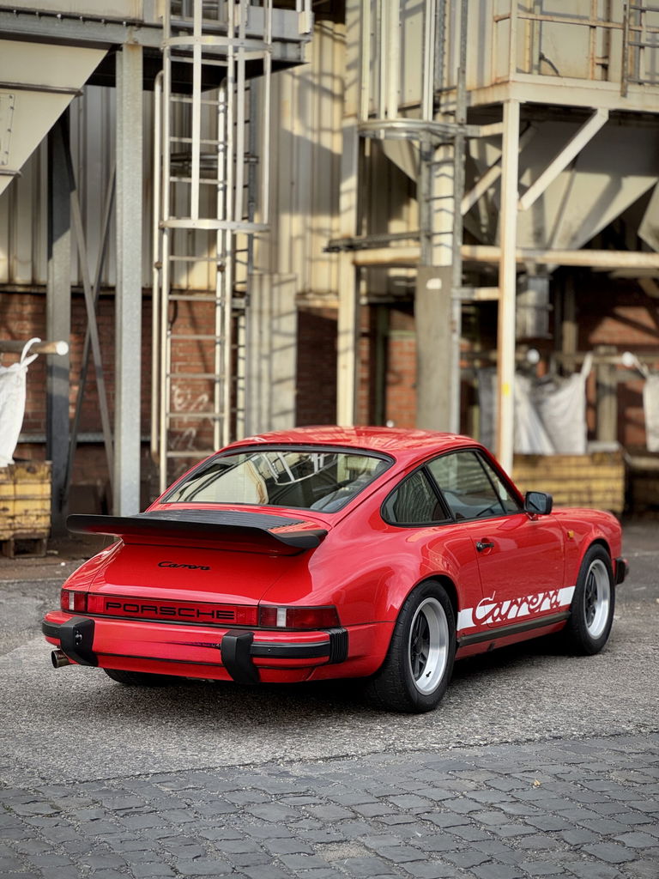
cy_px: 440
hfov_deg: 19.1
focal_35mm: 77
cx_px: 330
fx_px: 1955
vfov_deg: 25.3
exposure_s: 1/99
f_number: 2.8
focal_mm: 9
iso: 160
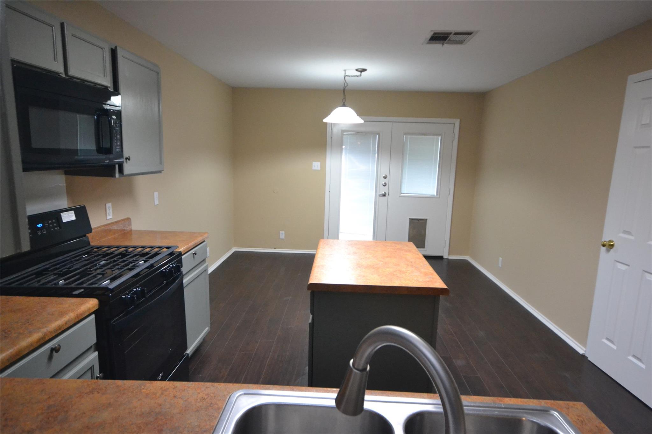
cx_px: 326
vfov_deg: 59.5
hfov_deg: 81.2
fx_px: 380
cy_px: 217
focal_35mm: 21
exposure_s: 1/30
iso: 3200
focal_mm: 14
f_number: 4.8
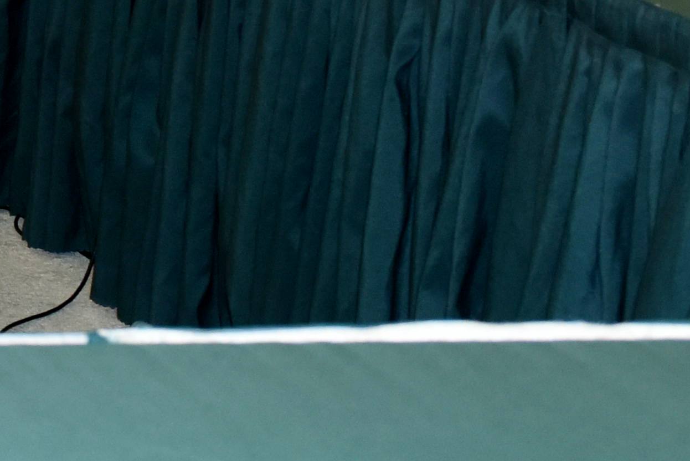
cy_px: -431
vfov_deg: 7.0
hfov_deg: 9.7
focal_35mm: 189
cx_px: -913
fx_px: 3624
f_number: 4
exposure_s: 1/250
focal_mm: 32
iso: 1250
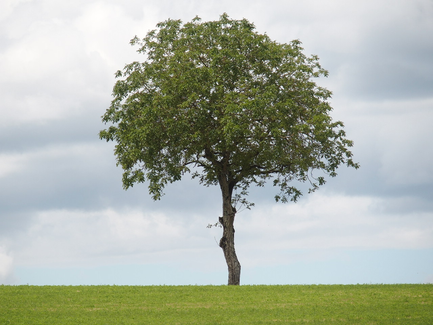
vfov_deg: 5.0
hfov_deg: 6.6
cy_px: 162
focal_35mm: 300
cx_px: 216
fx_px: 3753
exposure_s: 1/800
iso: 100
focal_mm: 64.3
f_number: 4
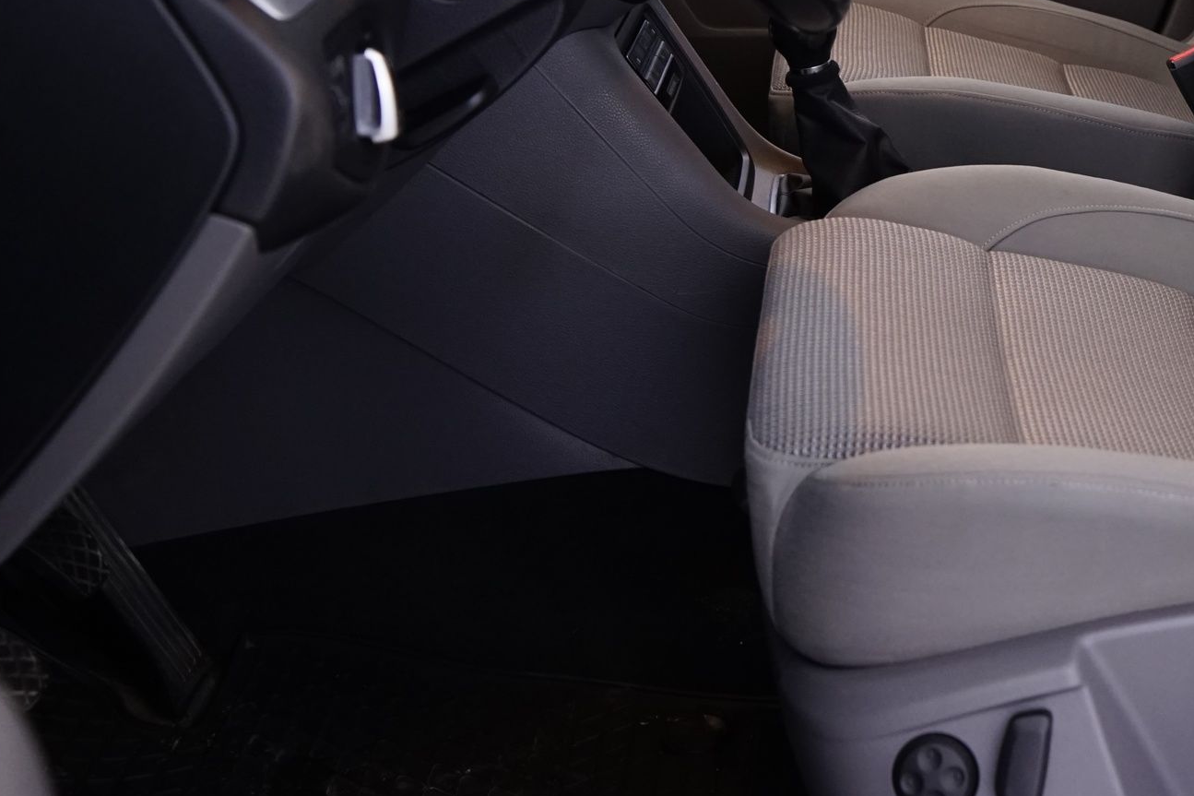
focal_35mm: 56
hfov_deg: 33.3
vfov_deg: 23.7
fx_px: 1857
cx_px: 1124
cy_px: 109
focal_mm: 29
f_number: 5
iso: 1250
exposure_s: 1/8
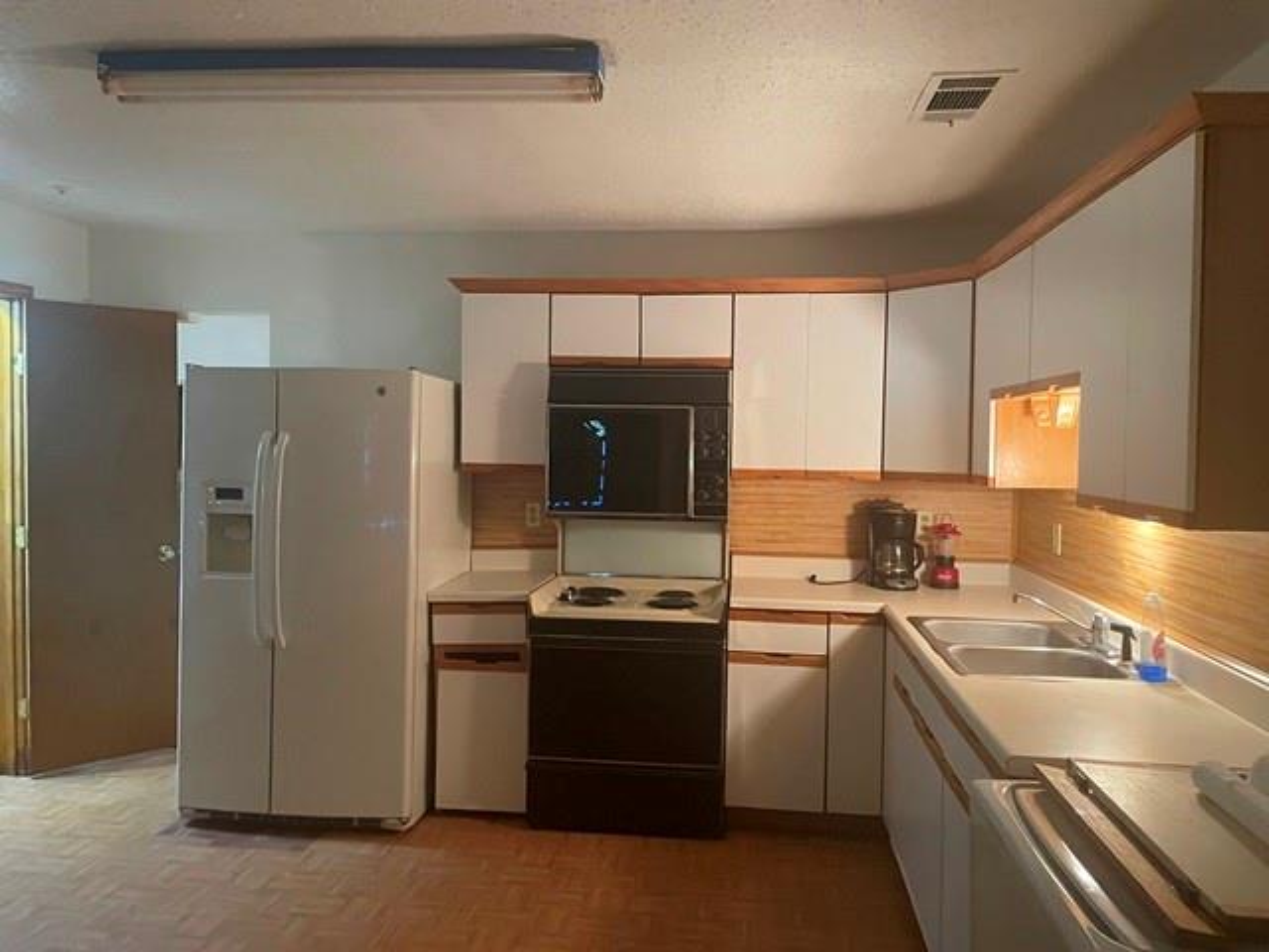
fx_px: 953
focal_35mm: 26
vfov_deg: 53.1
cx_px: 634
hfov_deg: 67.3
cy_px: 476
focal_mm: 4.2
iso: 640
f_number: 1.6
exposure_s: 1/40
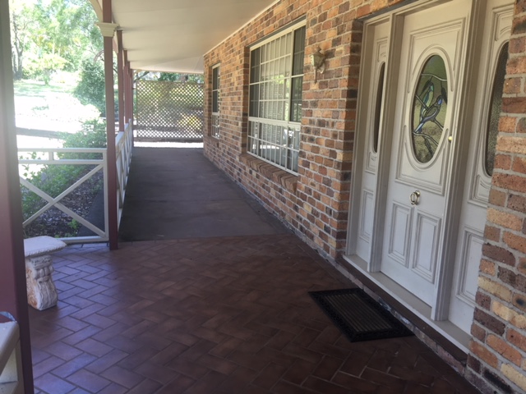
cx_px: 263
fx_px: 441
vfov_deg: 48.2
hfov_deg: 61.7
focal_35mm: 29
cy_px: 197
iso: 40
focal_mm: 4.15
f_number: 2.2
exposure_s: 1/100
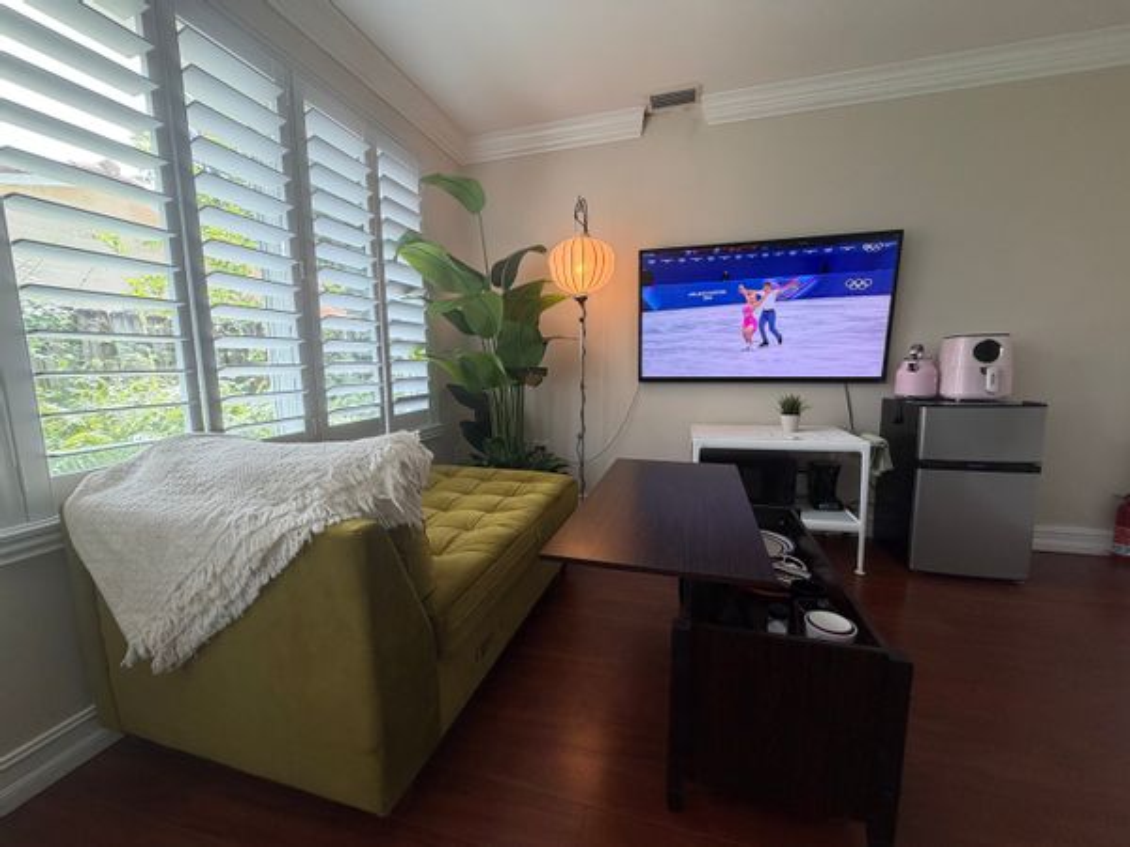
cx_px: 565
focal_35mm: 14
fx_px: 457
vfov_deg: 85.7
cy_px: 424
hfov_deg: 102.1
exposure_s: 1/120
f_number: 2.2
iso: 200
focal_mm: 2.22
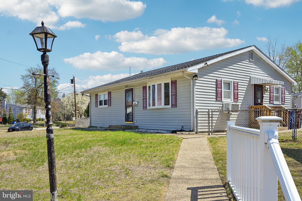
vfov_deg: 45.0
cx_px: 151
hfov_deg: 63.7
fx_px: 243
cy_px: 100
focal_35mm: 29
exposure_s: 1/200
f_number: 8
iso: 100
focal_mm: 29
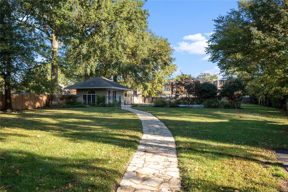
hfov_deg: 53.1
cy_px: 96
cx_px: 144
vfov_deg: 36.9
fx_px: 288
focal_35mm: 36
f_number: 10
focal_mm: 18
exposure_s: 1/100
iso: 400
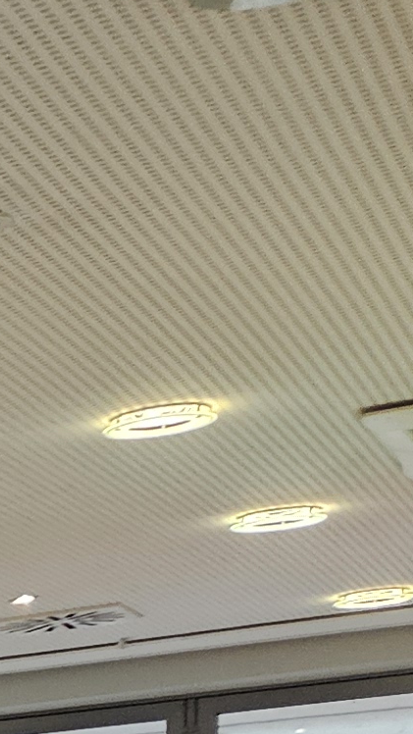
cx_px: -1308
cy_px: 1336
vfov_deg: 14.1
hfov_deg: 6.8
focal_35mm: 134
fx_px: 2608
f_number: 1.8
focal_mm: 5.4
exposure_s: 1/120
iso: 320
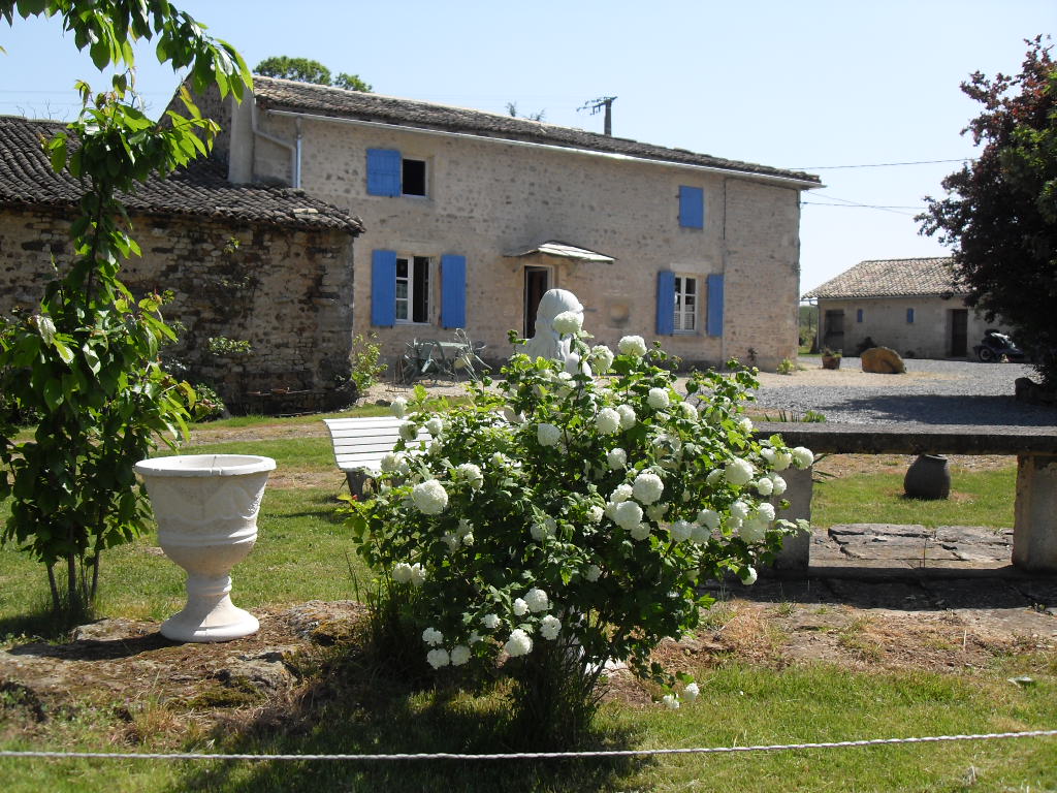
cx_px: 528
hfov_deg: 50.1
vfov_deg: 38.7
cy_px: 396
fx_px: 1130
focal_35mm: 37
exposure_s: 1/90
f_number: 8.9
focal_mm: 6.3
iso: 80
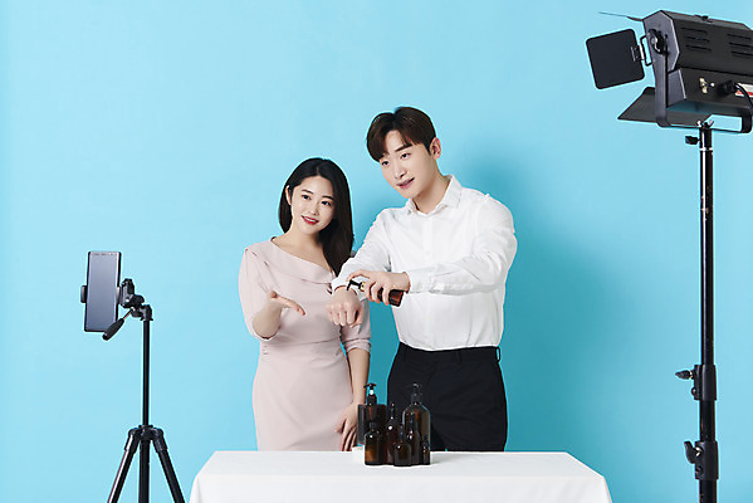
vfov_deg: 19.5
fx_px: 1465
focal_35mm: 70
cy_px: 252
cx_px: 376
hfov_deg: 28.8
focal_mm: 70
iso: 100
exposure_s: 1/125
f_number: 13
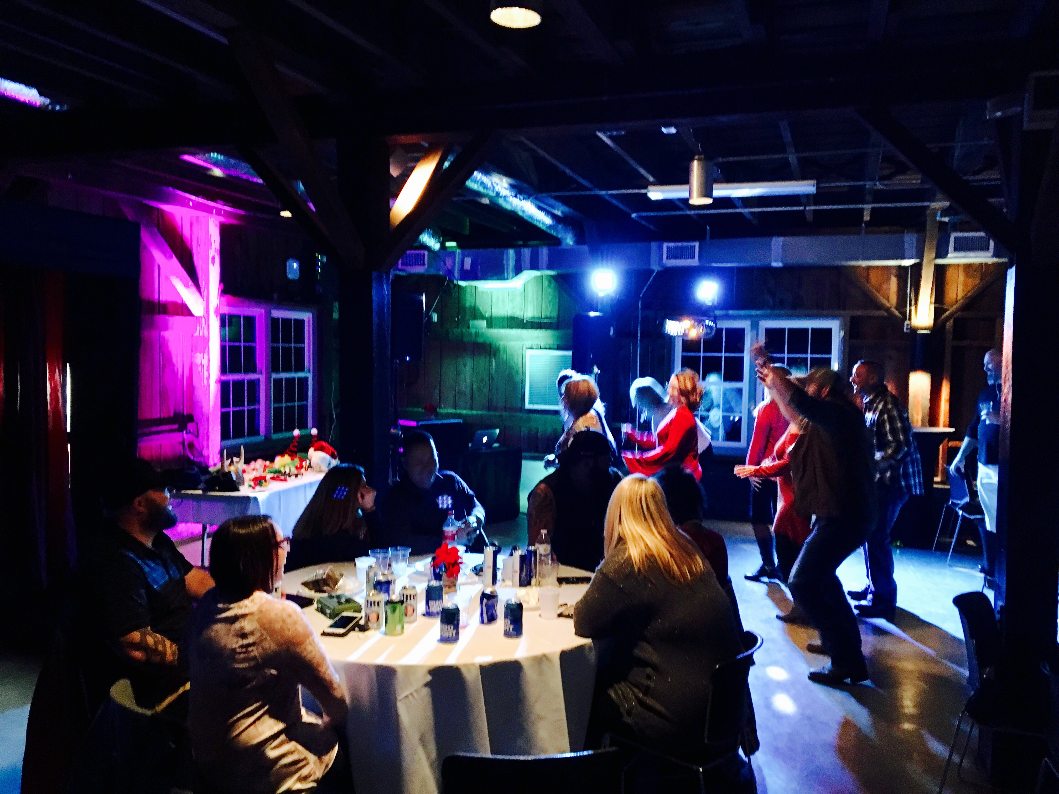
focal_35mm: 29
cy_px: 397
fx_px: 887
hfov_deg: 61.7
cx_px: 530
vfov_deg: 48.2
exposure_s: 1/15
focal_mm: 4.15
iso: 500
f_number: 2.2
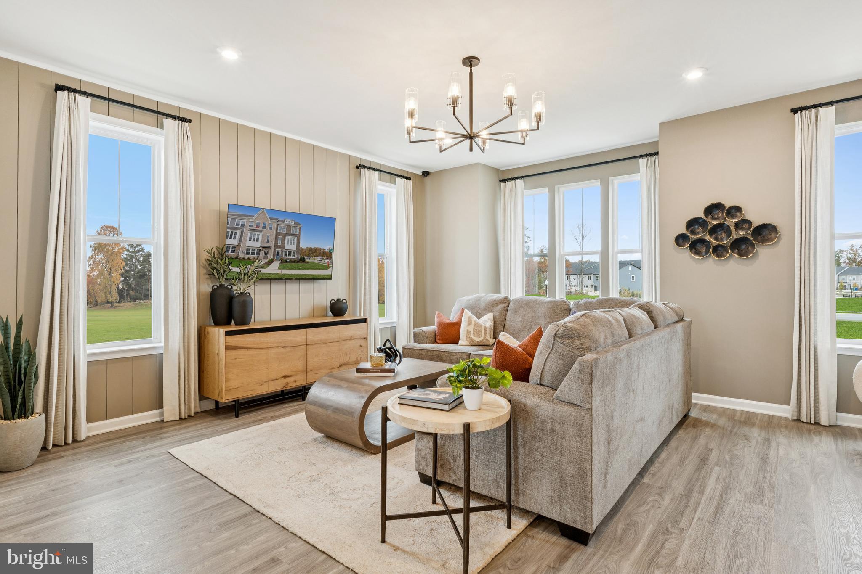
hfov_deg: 90.0
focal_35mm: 18
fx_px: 431
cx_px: 431
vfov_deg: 67.4
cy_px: 287
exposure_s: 1/15
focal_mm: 12
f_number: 9
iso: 200
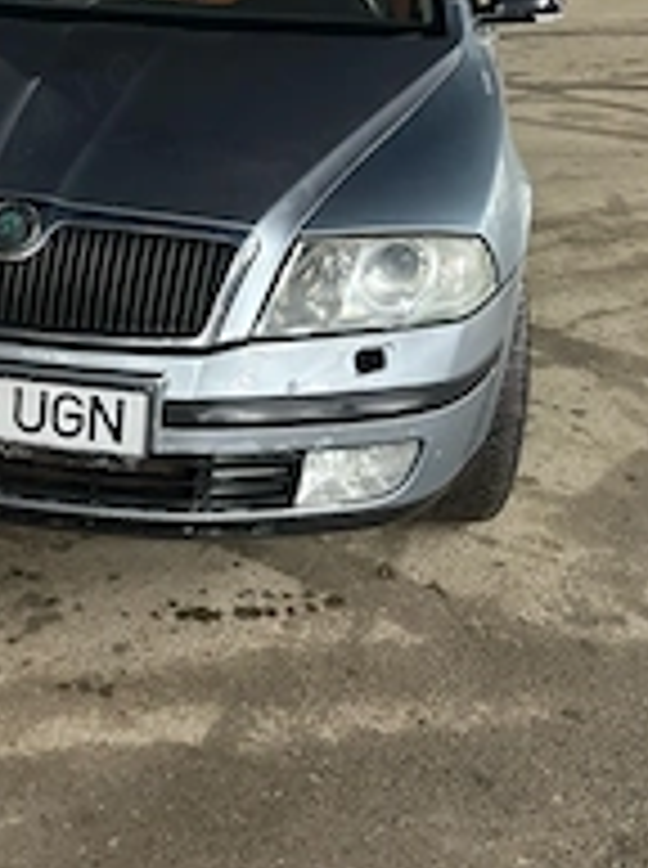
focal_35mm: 54
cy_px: 211
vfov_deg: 34.8
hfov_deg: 26.2
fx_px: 1352
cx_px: 86
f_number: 1.6
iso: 500
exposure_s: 1/25
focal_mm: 5.96
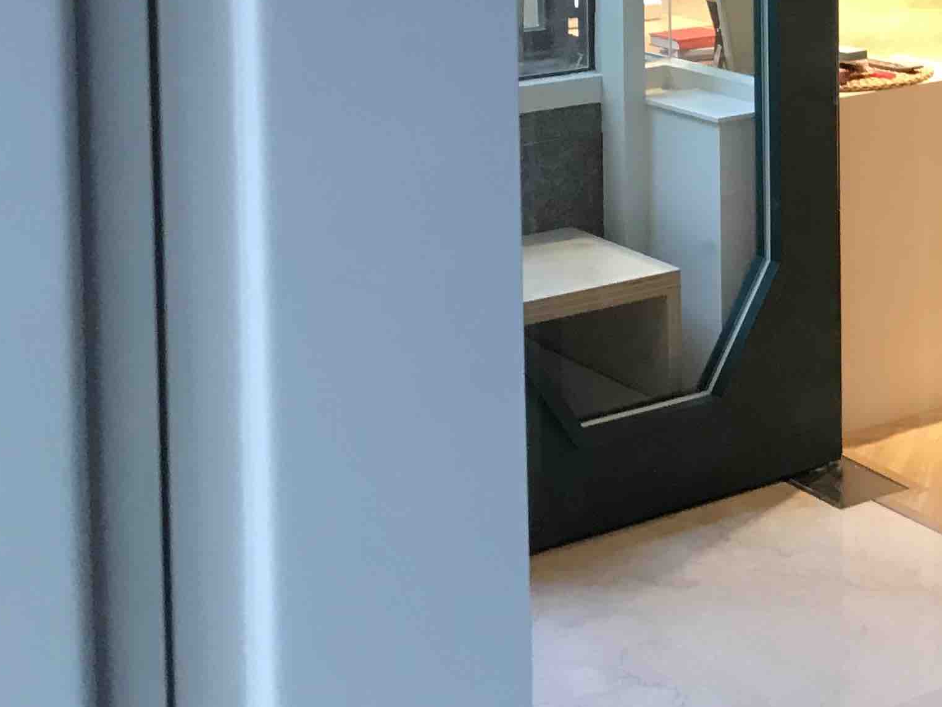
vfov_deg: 18.7
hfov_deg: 23.6
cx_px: 1186
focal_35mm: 74
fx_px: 2013
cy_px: -171
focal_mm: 3.99
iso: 40
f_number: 1.8
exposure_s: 1/15
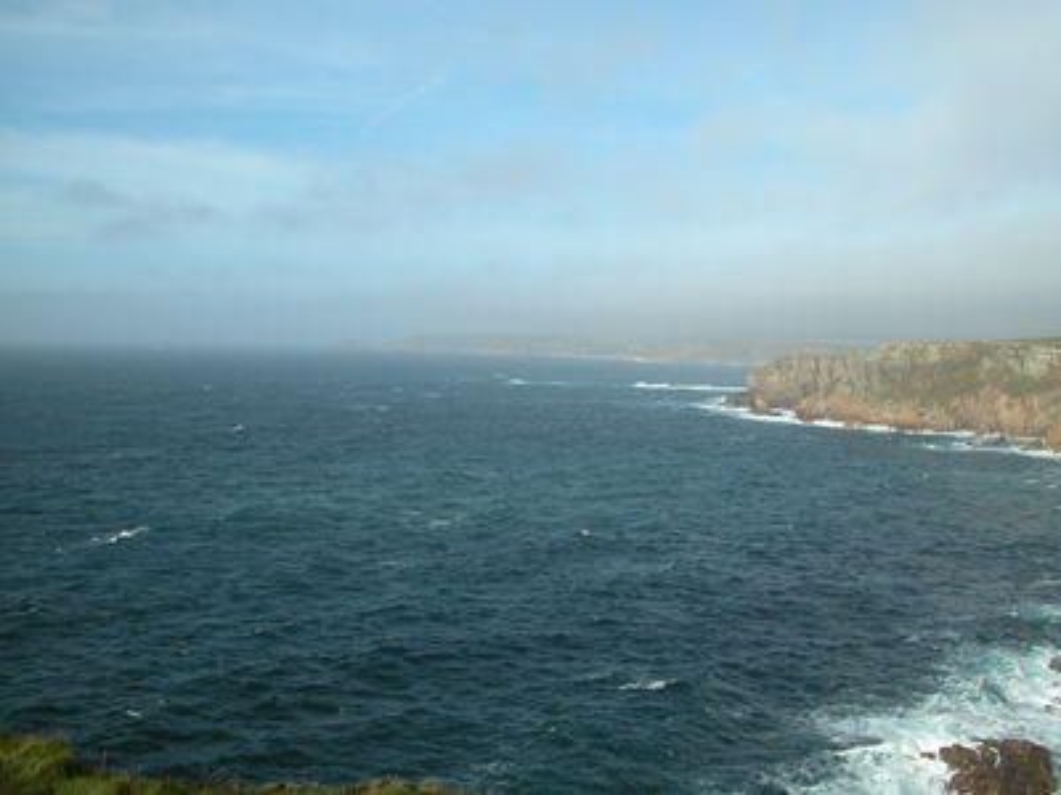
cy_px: 398
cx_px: 530
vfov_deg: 40.7
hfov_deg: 52.6
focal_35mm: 35
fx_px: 1073
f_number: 6.3
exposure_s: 1/344
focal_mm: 8.9
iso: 100
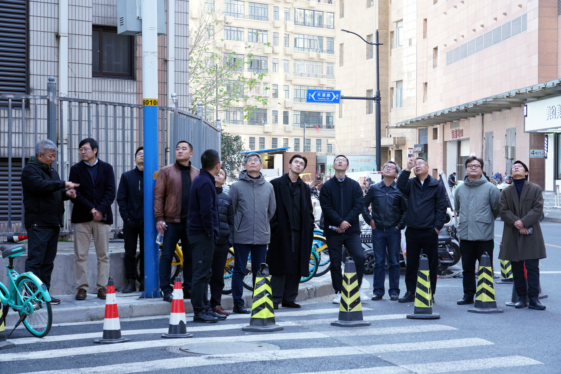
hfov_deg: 29.2
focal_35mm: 69
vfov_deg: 19.7
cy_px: 187
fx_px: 1075
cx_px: 280
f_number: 7.1
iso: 100
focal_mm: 69
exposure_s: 1/20
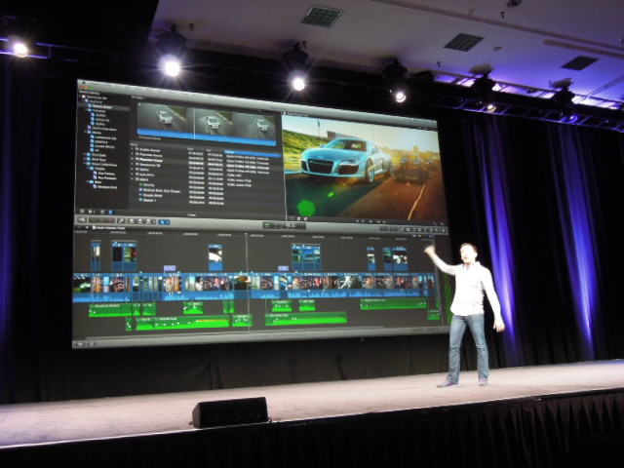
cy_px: 234
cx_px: 312
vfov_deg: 40.7
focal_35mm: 35
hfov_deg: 52.6
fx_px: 631
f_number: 3.2
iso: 400
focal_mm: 6.3
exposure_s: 1/20
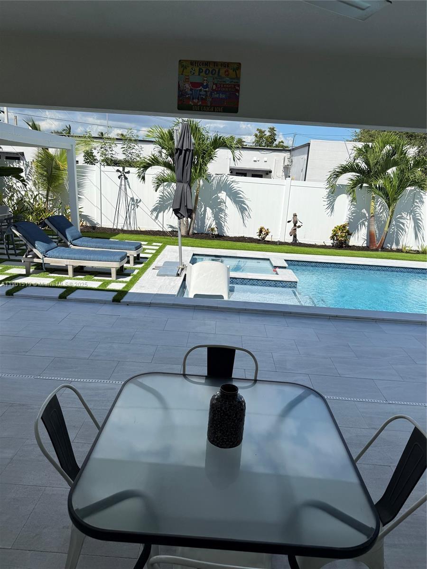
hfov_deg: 56.8
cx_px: 214
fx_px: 395
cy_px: 284
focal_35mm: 24
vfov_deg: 71.6
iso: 80
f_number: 1.78
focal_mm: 6.76
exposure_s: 1/8130
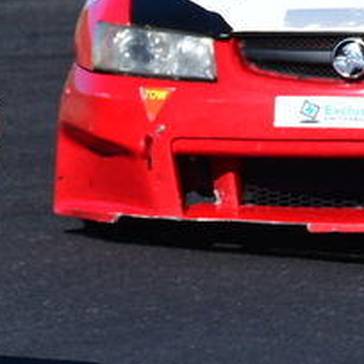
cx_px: -339
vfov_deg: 0.8
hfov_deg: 0.8
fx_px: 25031
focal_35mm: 2104
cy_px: 67
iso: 500
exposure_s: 1/640
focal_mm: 420
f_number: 13
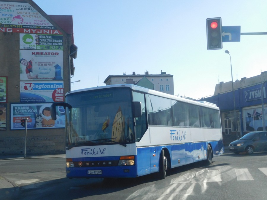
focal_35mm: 45
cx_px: 134
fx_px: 347
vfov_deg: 32.2
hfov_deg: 42.1
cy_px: 100
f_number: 4
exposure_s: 1/800
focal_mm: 8
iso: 125
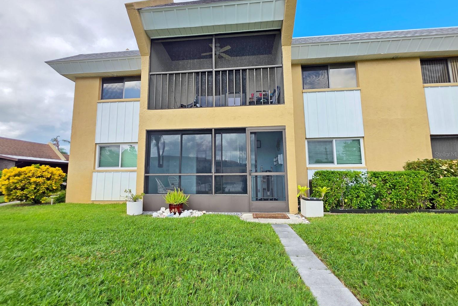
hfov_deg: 104.3
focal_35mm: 14
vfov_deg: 81.2
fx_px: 178
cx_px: 226
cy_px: 154
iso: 40
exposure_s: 1/1105
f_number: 1.9
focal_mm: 2.2
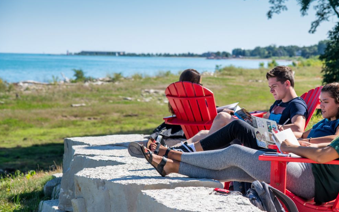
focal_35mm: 131
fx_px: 1210
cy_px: 102
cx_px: 252
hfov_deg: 15.9
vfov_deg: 10.0
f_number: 5.6
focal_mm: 85
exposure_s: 1/250
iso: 50
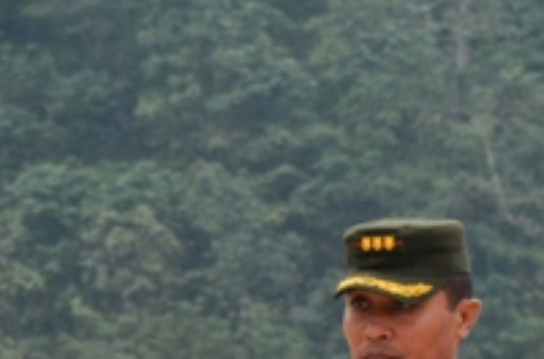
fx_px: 7601
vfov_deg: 2.7
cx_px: 802
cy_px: 481
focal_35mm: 505
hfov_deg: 4.1
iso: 800
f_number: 8
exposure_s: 1/1000
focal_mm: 105
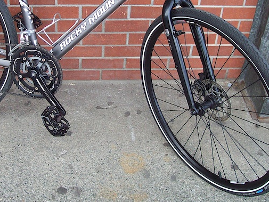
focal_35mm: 57
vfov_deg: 25.4
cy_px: 52
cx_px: 78
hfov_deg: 33.3
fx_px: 443
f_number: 2.7
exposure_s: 1/123
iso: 80
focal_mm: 6
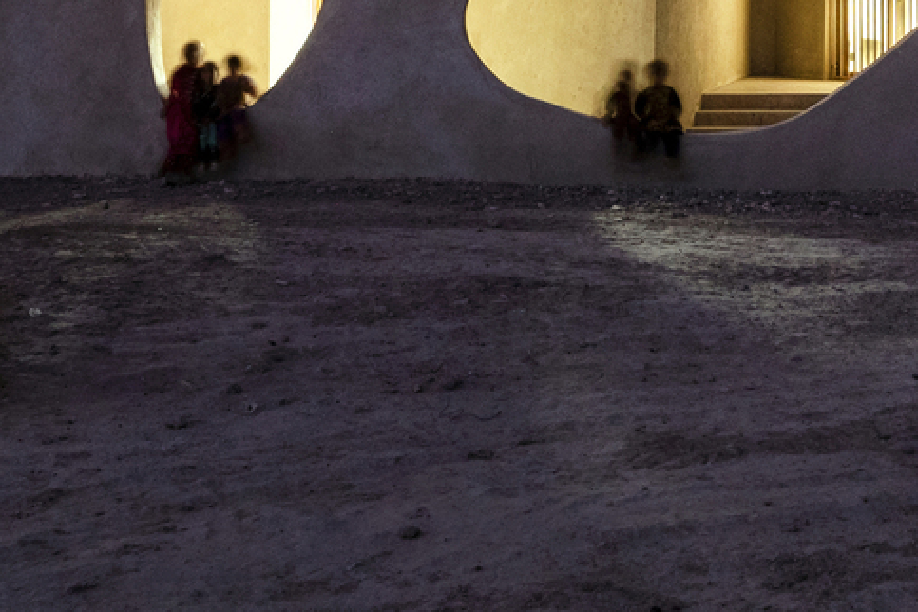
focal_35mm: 58
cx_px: 566
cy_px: -514
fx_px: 1479
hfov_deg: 34.3
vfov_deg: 18.1
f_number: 9
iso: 320
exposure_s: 20
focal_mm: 14
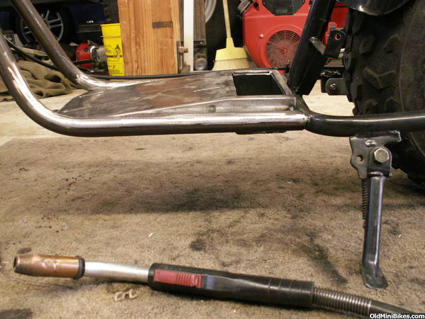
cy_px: 160
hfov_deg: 52.6
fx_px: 430
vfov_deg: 40.7
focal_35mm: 35
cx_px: 212
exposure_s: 1/13
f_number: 2.8
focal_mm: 5.86
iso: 160
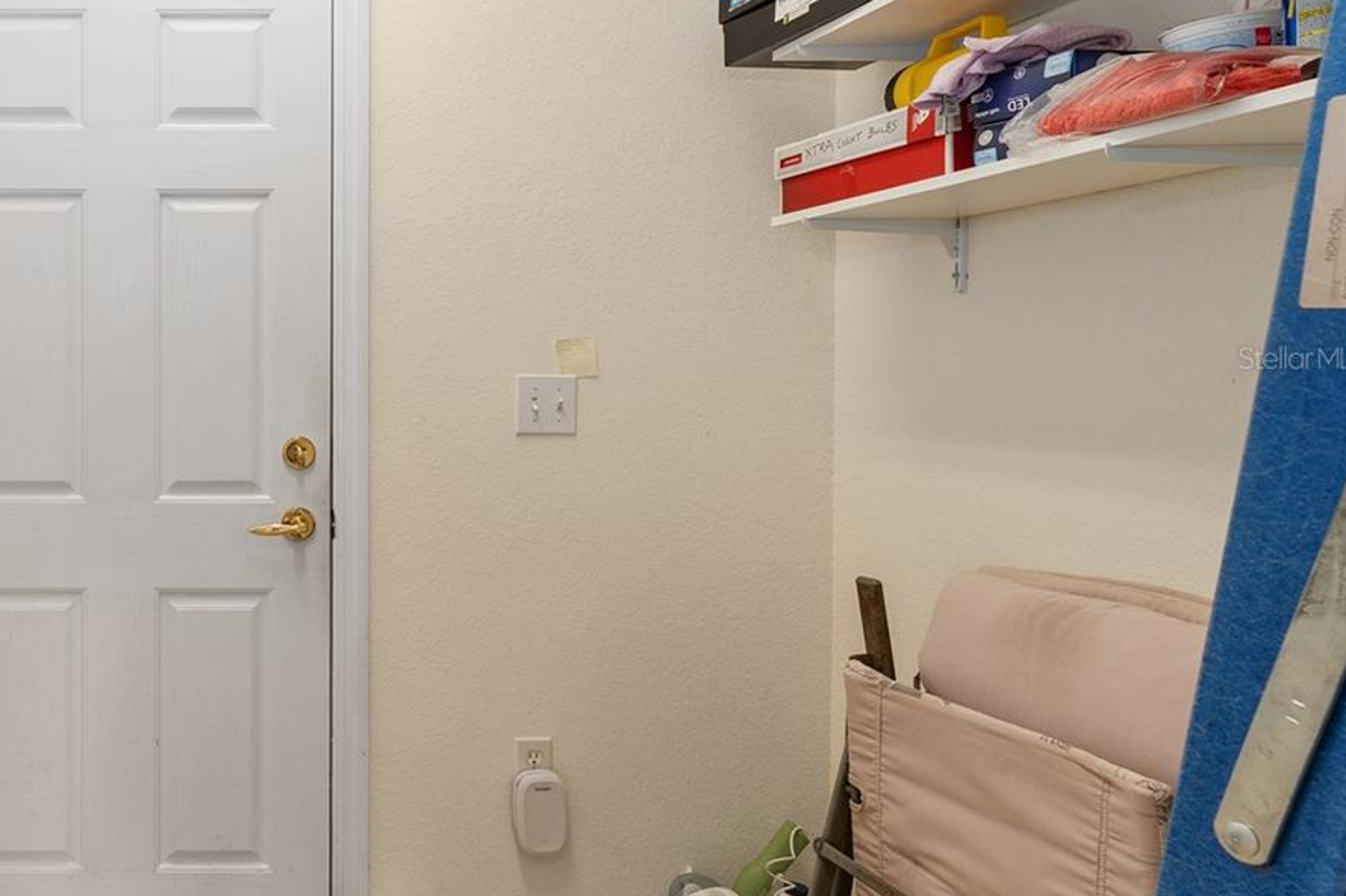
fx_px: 1023
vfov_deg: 47.1
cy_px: 357
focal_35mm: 27
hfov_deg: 58.2
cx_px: 162
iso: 500
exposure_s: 1/30
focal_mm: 15.2
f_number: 8
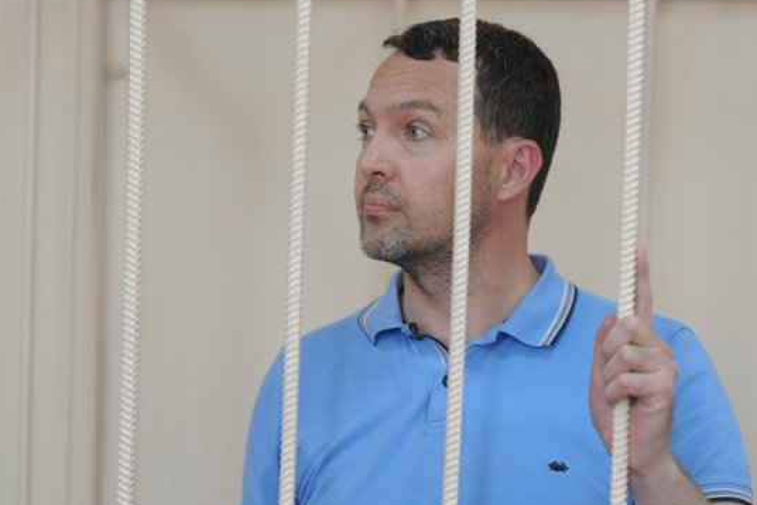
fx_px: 3636
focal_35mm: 173
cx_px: 418
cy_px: 291
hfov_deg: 11.9
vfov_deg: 7.9
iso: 560
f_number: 2.8
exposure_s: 1/100
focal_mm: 122
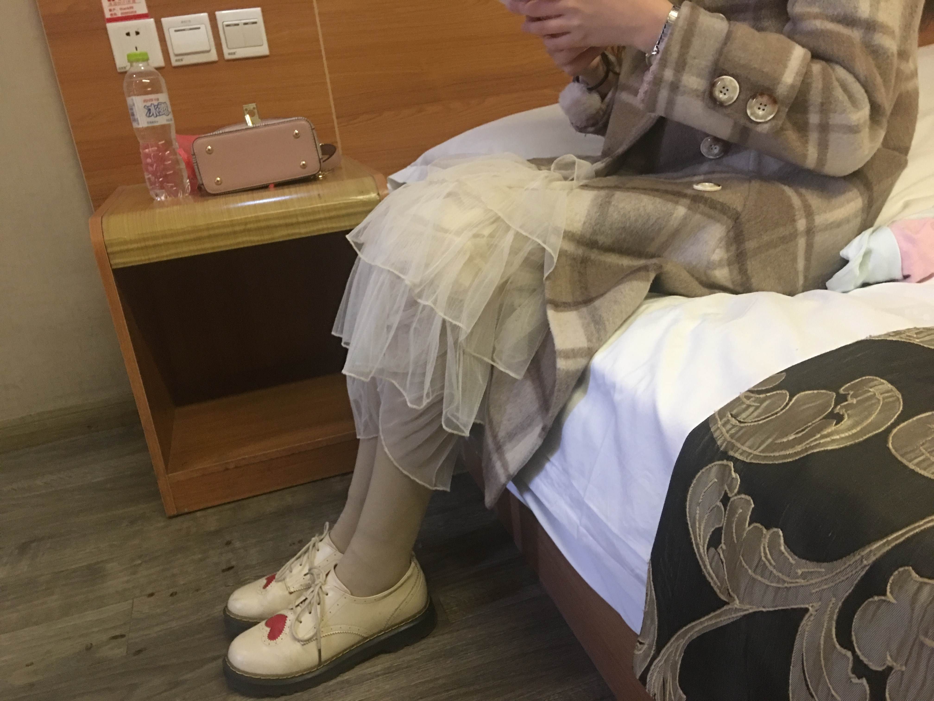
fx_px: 782
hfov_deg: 61.7
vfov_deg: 48.2
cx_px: 467
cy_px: 350
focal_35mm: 29
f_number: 2.2
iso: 125
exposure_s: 1/8
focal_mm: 4.15
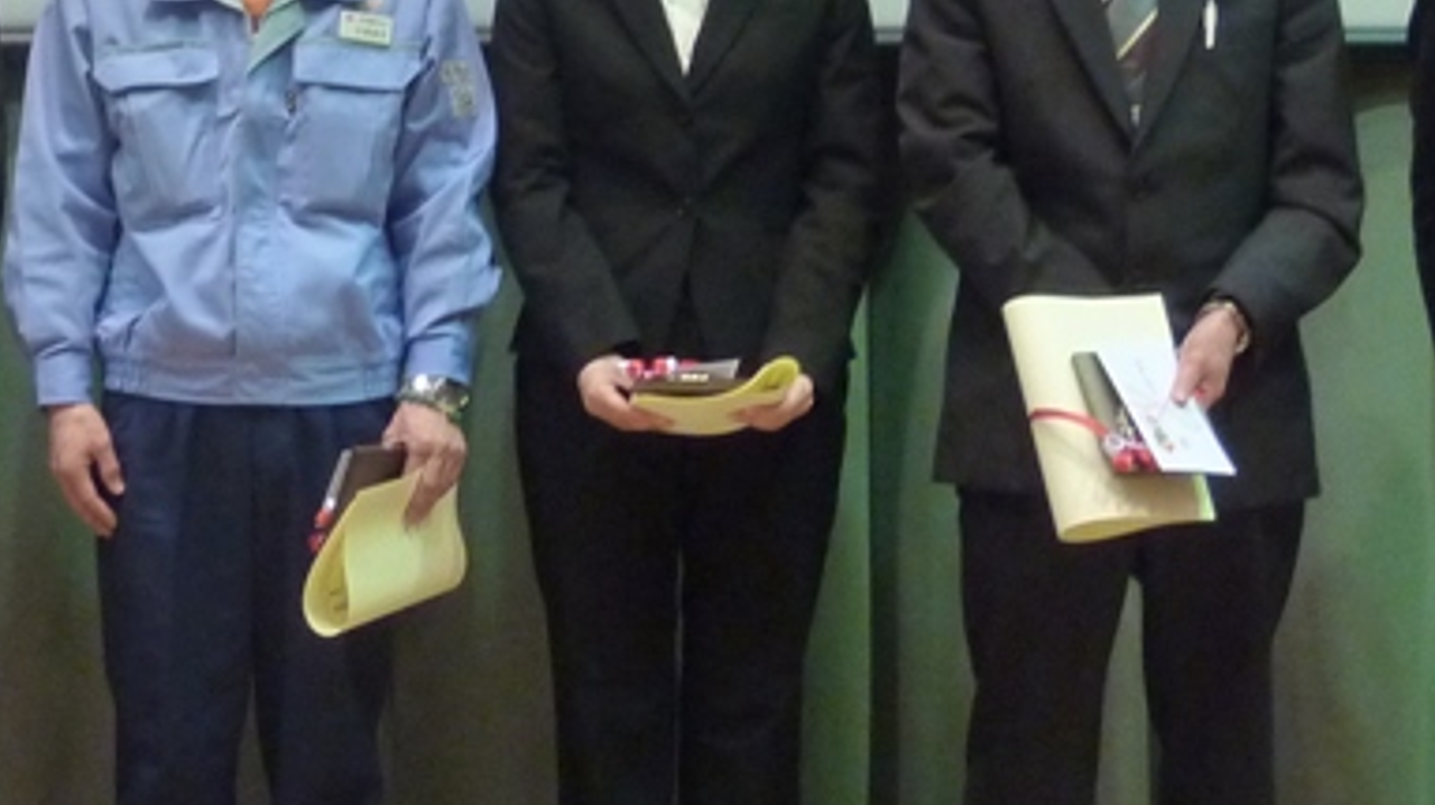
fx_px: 3879
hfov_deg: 20.5
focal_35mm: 102
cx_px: 109
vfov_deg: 11.8
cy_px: 37
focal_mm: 5.7
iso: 400
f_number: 3.5
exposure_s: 1/20
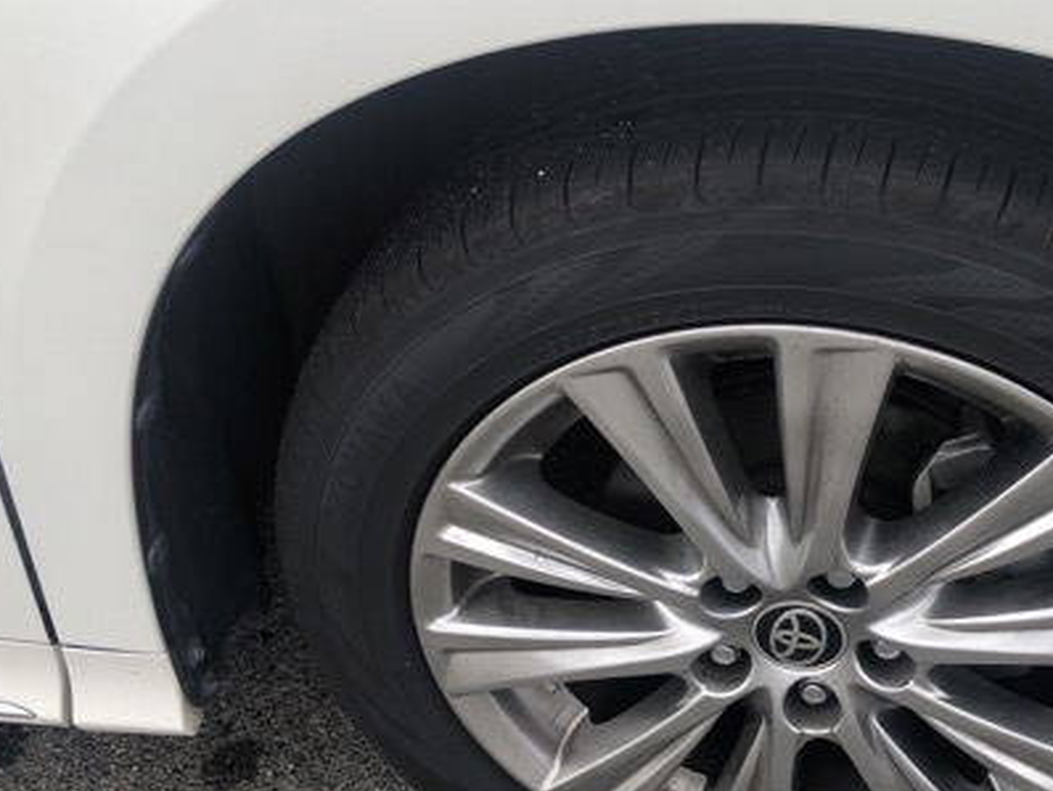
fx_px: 1370
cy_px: 481
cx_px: 765
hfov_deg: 41.1
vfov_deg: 32.1
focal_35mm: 45
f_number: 1.8
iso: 20
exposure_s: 1/247
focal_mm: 3.99
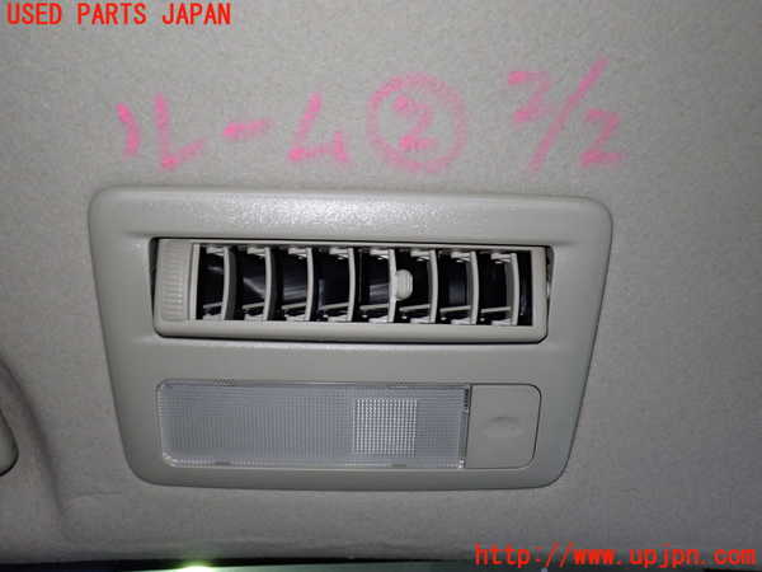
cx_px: 381
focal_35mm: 32
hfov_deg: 56.8
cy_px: 286
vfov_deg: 44.2
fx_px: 704
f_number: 2.4
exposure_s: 1/30
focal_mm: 5.79
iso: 400
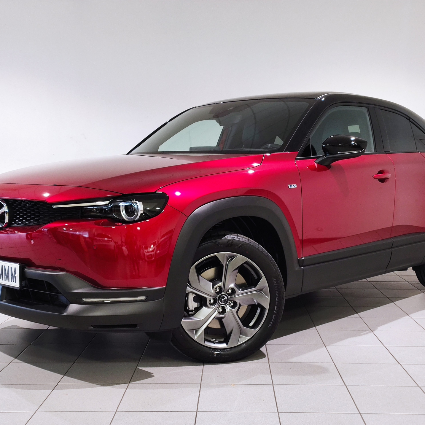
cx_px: 217
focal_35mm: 45
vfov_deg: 37.6
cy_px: 212
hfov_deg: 37.6
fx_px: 625
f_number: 1.75
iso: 874
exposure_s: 1/50
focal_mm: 4.75
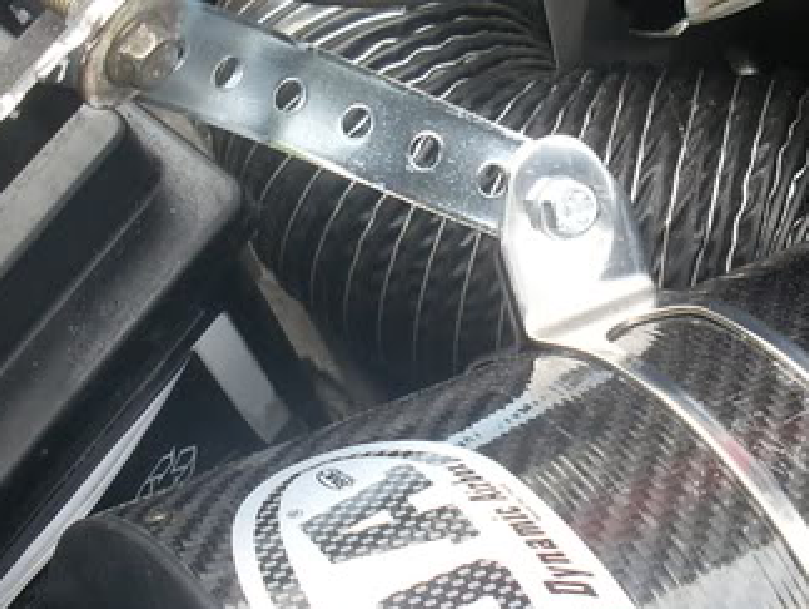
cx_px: 549
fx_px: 2199
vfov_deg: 15.7
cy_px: 251
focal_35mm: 94
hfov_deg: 20.8
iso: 80
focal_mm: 6.3
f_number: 3
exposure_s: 1/180
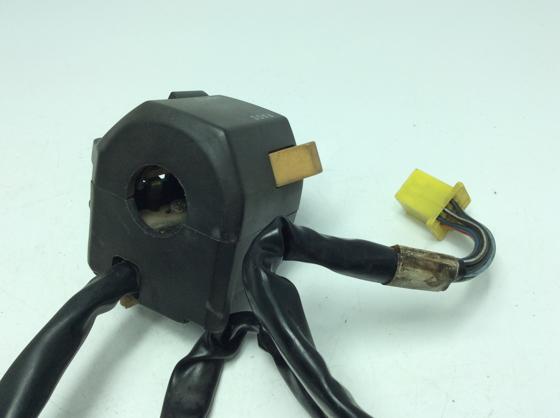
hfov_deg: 56.9
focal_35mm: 32
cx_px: 280
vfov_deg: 44.1
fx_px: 517
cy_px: 209
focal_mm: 3.3
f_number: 2.4
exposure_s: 1/384
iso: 32
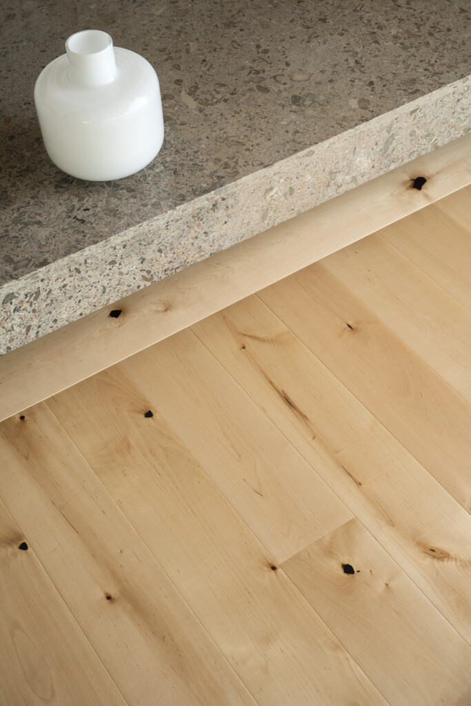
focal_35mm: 50
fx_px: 981
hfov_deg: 27.0
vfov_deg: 39.6
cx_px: 236
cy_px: 353
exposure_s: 1/5
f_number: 9
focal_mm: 50
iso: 100
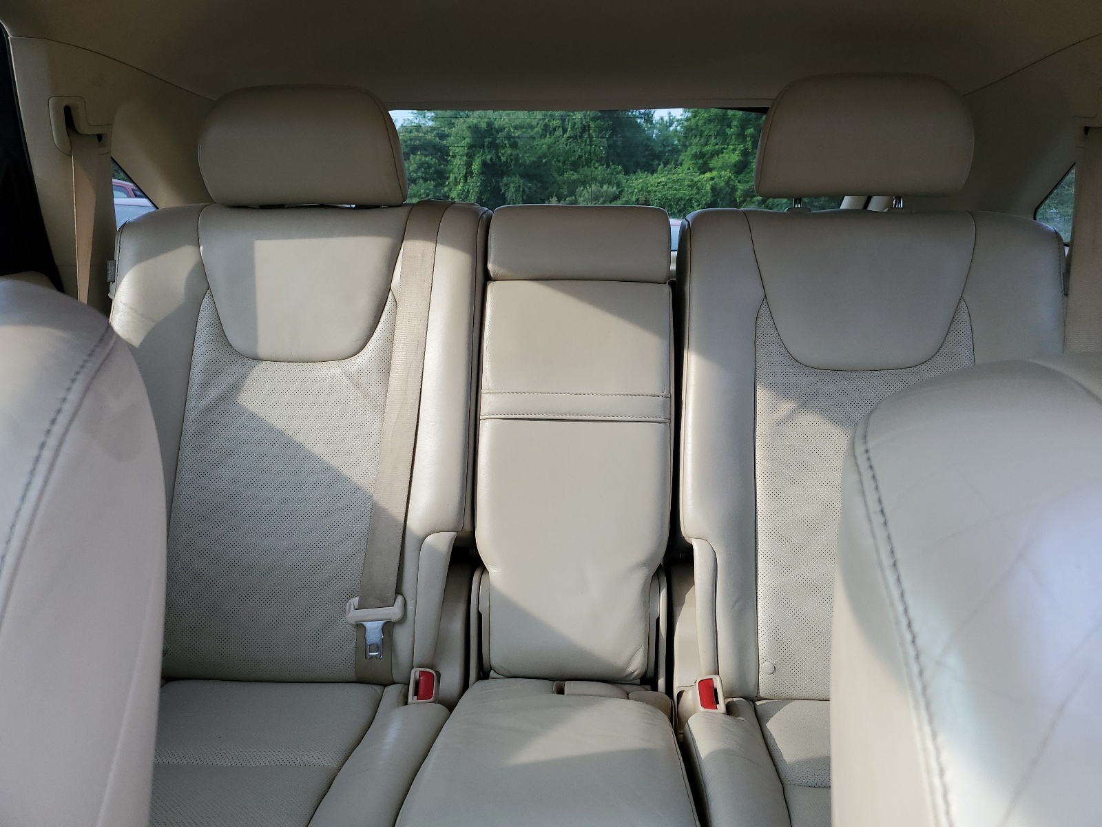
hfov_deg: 67.3
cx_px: 551
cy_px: 414
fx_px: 828
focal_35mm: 26
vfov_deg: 53.1
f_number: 1.5
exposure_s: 1/217
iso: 50
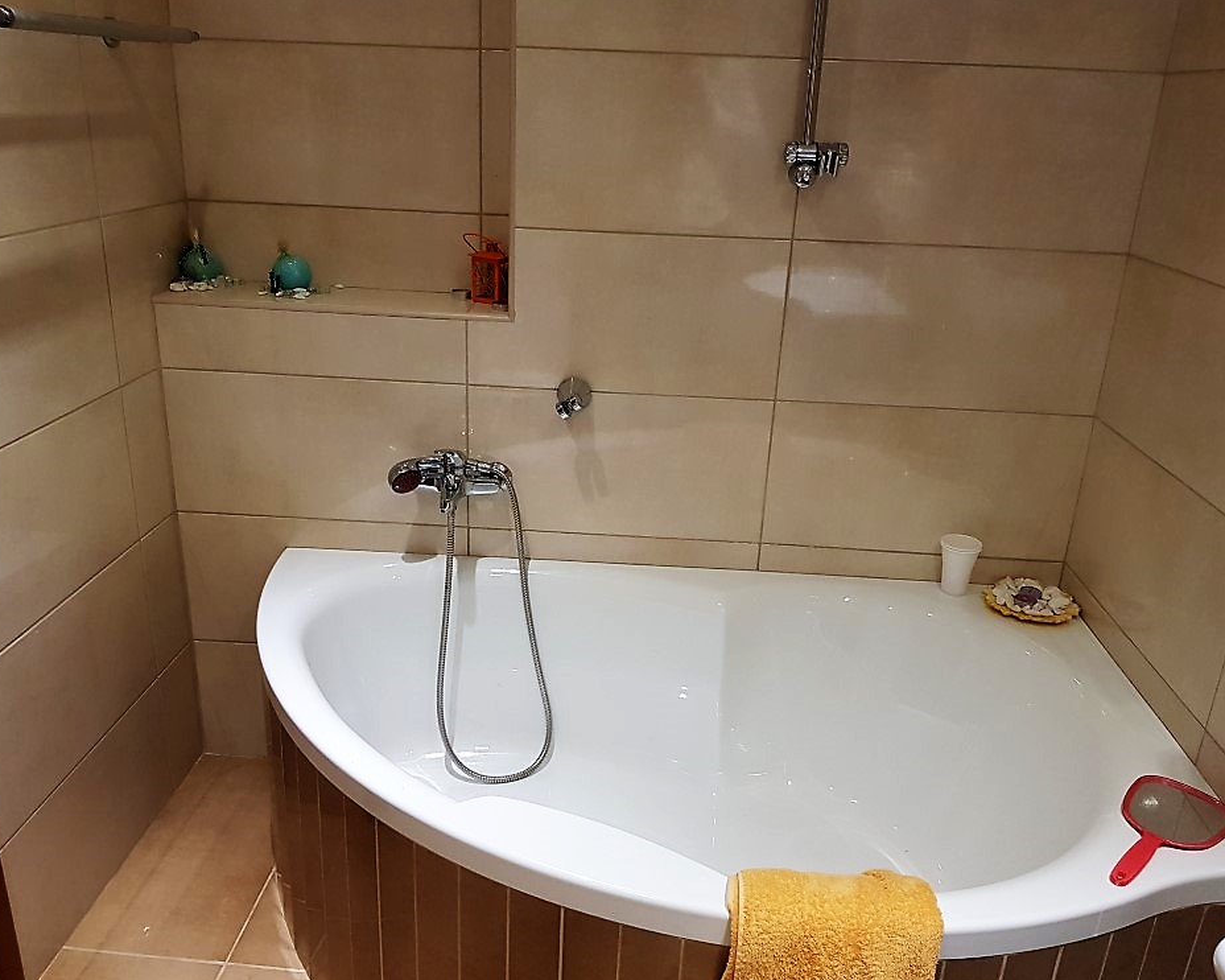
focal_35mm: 28
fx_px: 1015
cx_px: 614
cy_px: 499
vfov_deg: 51.5
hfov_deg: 62.2
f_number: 1.7
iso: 125
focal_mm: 4.3
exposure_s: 1/50
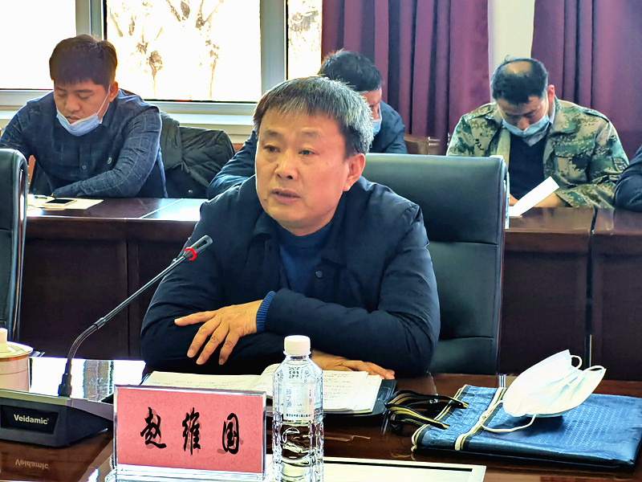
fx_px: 1725
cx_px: 321
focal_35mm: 93
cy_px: 241
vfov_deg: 15.9
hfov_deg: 21.1
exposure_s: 1/120
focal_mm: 7.48
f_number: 2.4
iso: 125
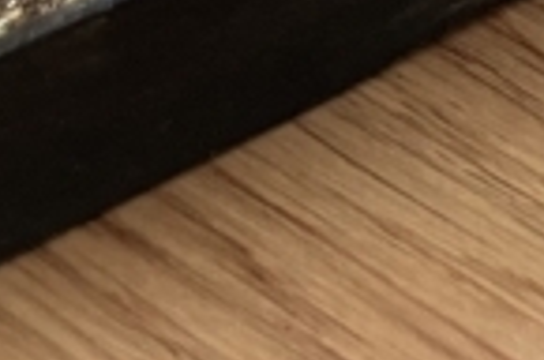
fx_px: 2428
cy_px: -701
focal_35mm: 161
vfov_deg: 7.5
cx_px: 233
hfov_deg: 12.8
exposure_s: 1/63
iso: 80
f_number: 1.8
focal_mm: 3.99
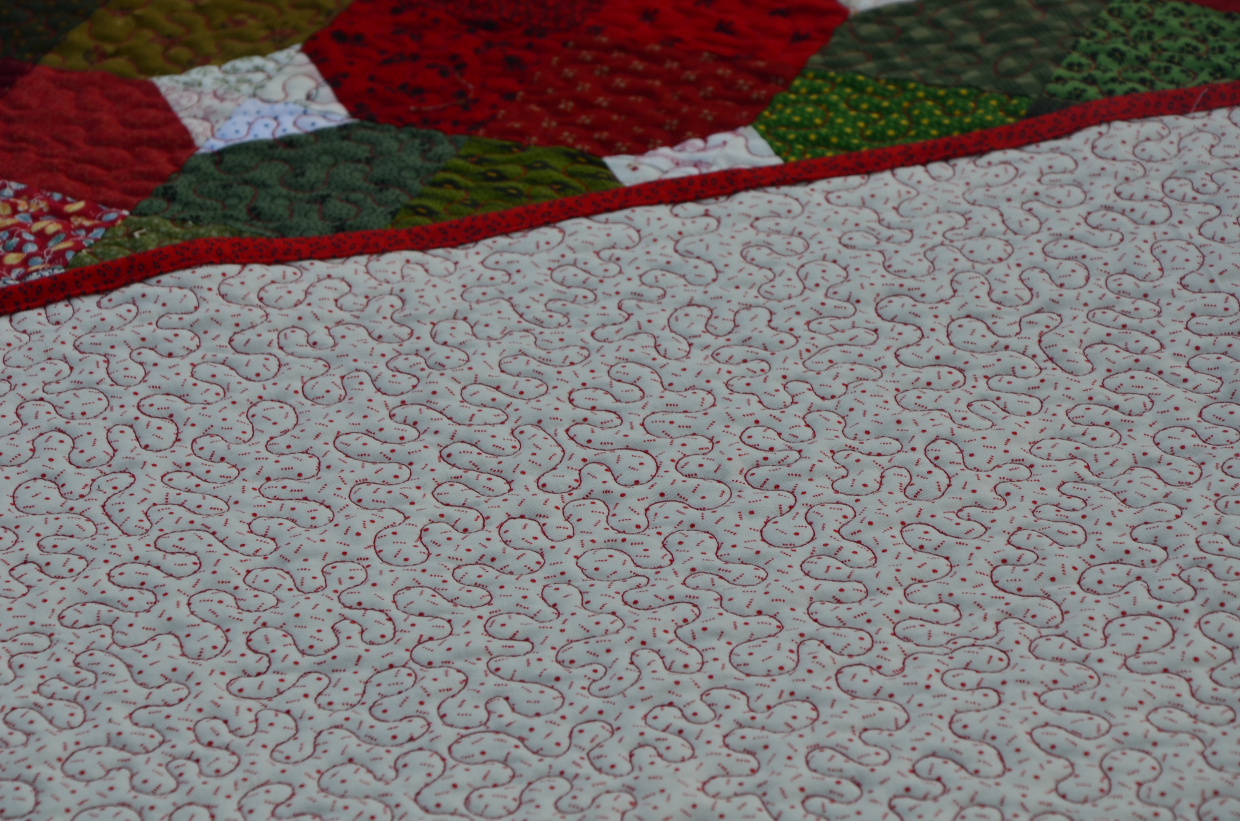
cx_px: 620
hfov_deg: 13.1
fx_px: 5414
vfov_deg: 8.7
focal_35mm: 158
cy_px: 410
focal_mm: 105
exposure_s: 1/80
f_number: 10
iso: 200
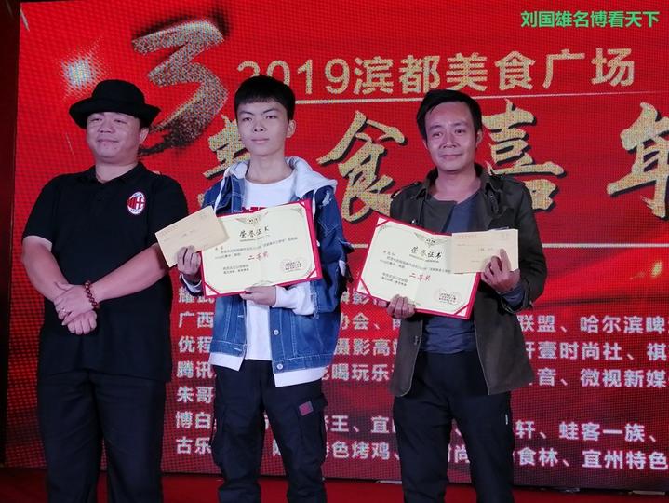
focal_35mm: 50
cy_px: 252
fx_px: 967
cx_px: 334
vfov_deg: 29.1
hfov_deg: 38.2
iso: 50
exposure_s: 1/167
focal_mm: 3.64
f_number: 1.8
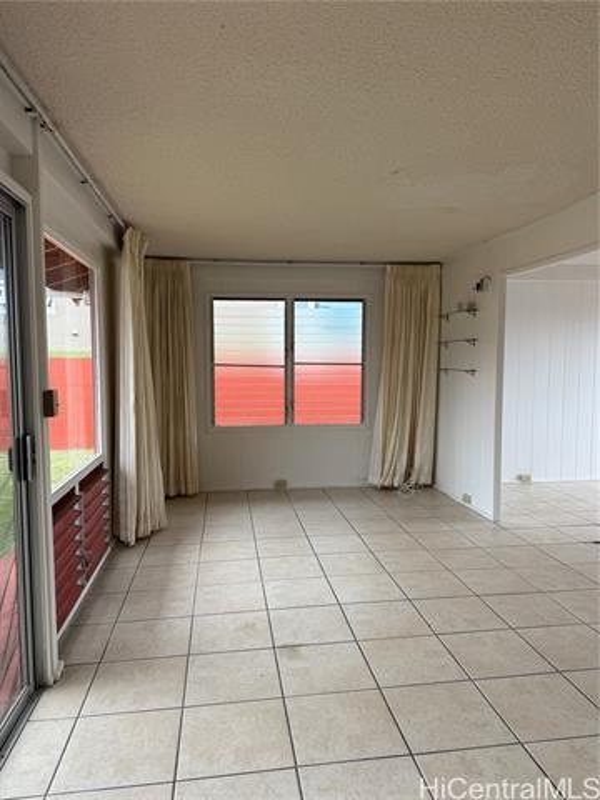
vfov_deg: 71.6
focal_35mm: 24
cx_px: 300
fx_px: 555
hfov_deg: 56.8
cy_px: 400
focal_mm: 6.76
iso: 64
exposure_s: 1/159
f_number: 1.78
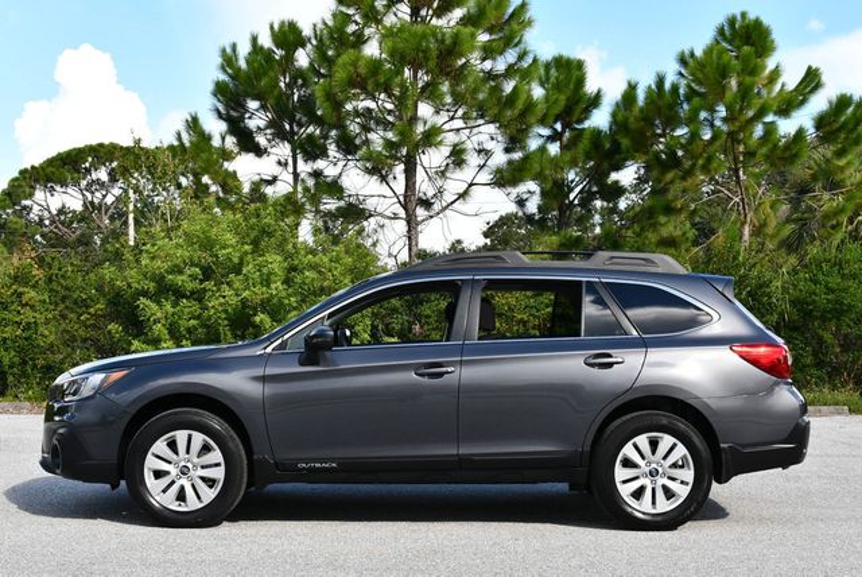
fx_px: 1198
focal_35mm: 50
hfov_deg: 39.6
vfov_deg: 27.0
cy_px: 288
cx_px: 431
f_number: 8
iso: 200
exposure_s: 1/250
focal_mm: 25
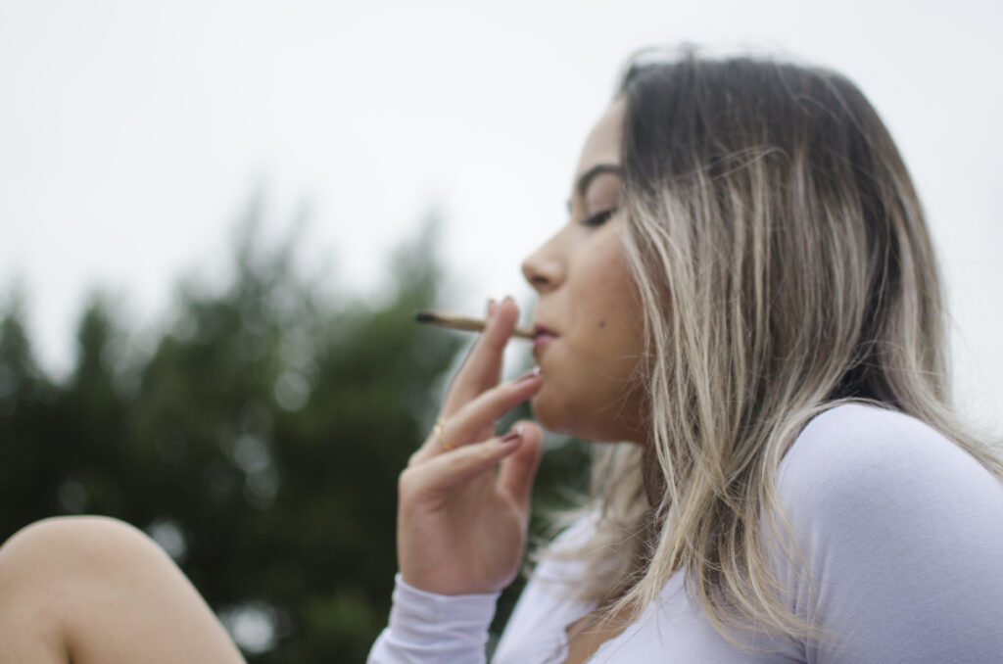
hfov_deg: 37.9
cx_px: 502
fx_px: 1460
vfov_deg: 25.6
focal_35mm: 52
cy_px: 332
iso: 100
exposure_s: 1/1000
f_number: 1.8
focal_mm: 35
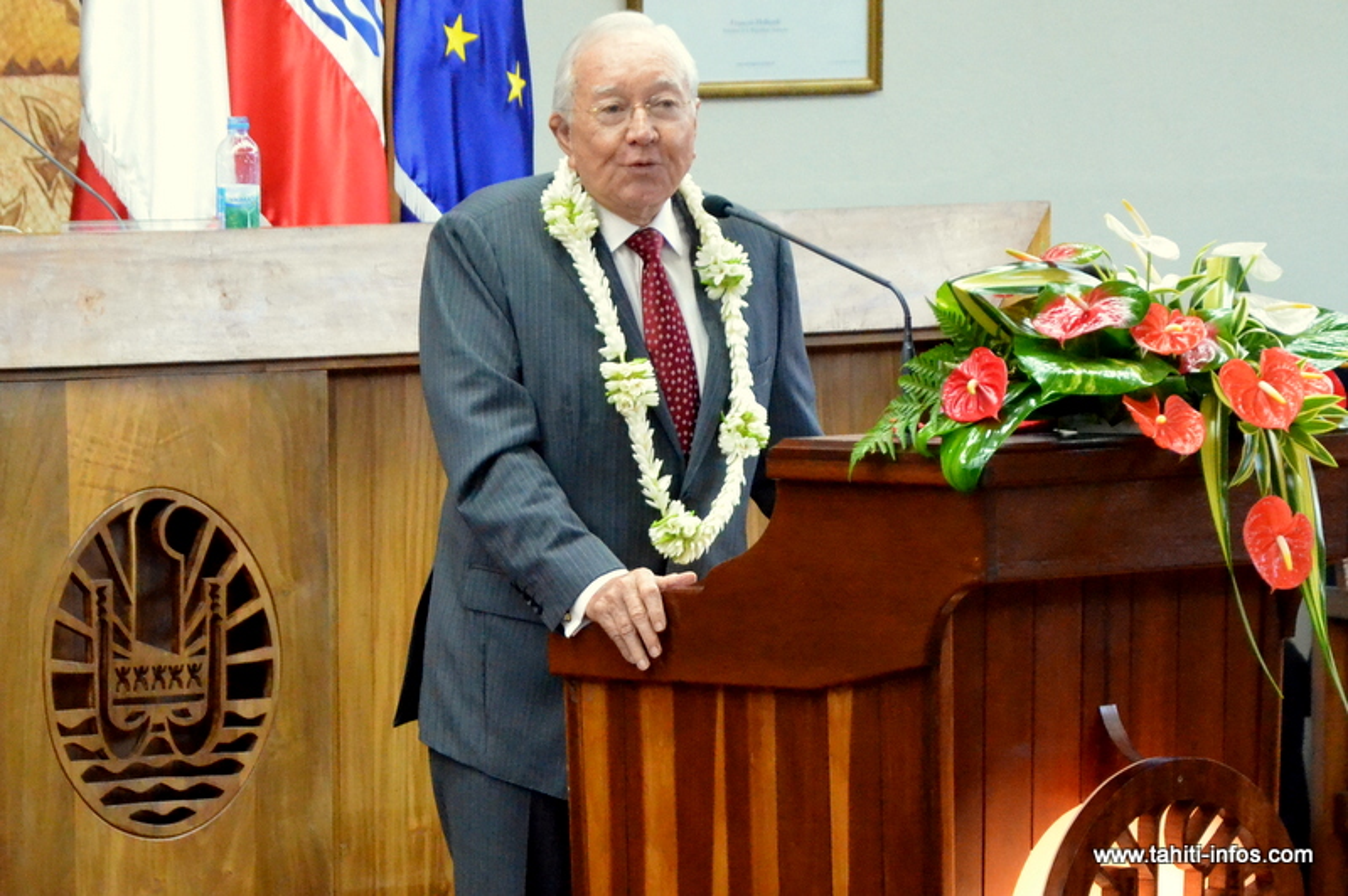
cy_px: 448
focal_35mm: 158
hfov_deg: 13.1
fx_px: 5893
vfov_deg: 8.7
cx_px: 674
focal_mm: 105
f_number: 7.1
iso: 6400
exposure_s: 1/200
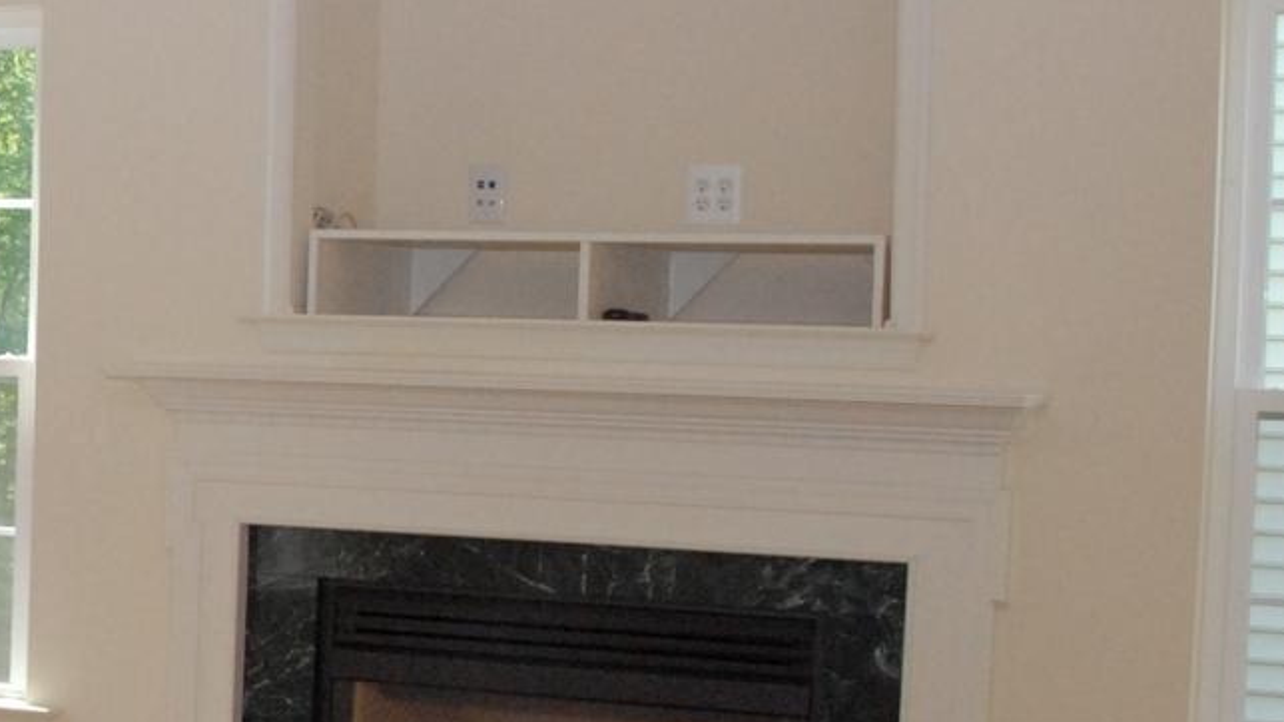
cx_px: -345
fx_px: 3064
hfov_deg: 21.6
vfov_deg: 13.4
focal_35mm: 90
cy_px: 564
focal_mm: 18
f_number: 9
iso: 1000
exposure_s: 1/125
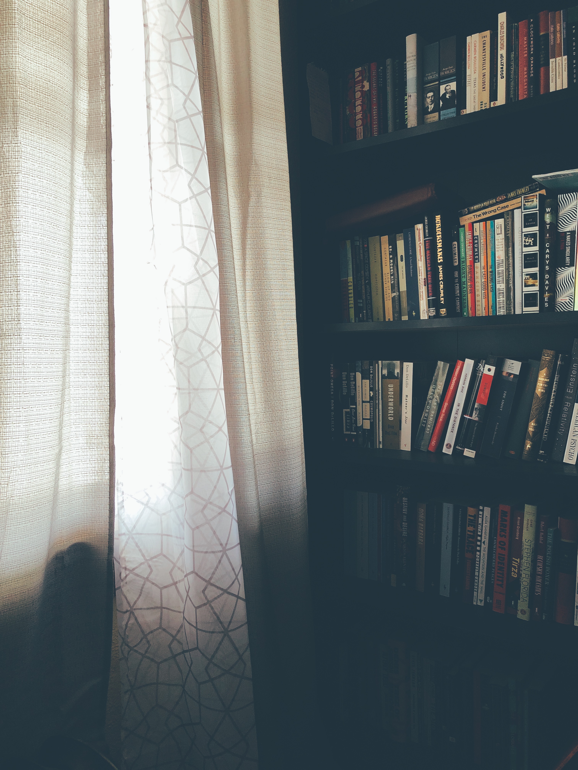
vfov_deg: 63.4
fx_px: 623
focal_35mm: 28
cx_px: 289
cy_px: 385
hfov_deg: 49.7
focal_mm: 3.99
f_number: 1.8
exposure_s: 1/15
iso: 50
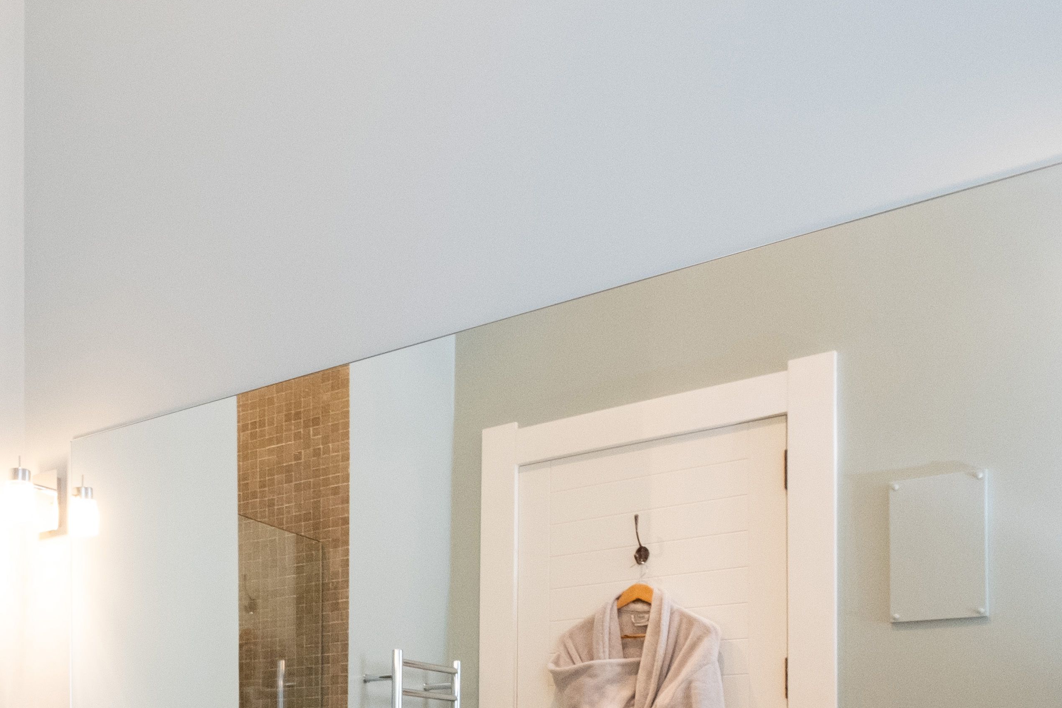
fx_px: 1091
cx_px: 73
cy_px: 803
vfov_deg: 31.4
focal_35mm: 37
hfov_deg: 46.0
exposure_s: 1/15
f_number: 7.1
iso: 1250
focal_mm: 10
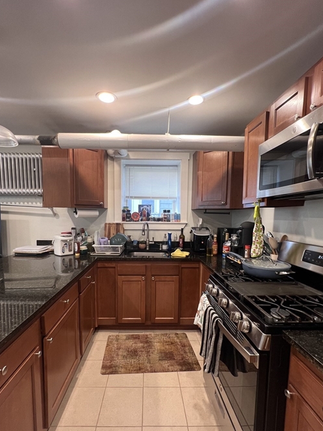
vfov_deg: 98.0
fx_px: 187
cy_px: 232
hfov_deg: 81.6
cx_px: 151
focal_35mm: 15
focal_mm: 1.57
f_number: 1.8
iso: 160
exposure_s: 1/60
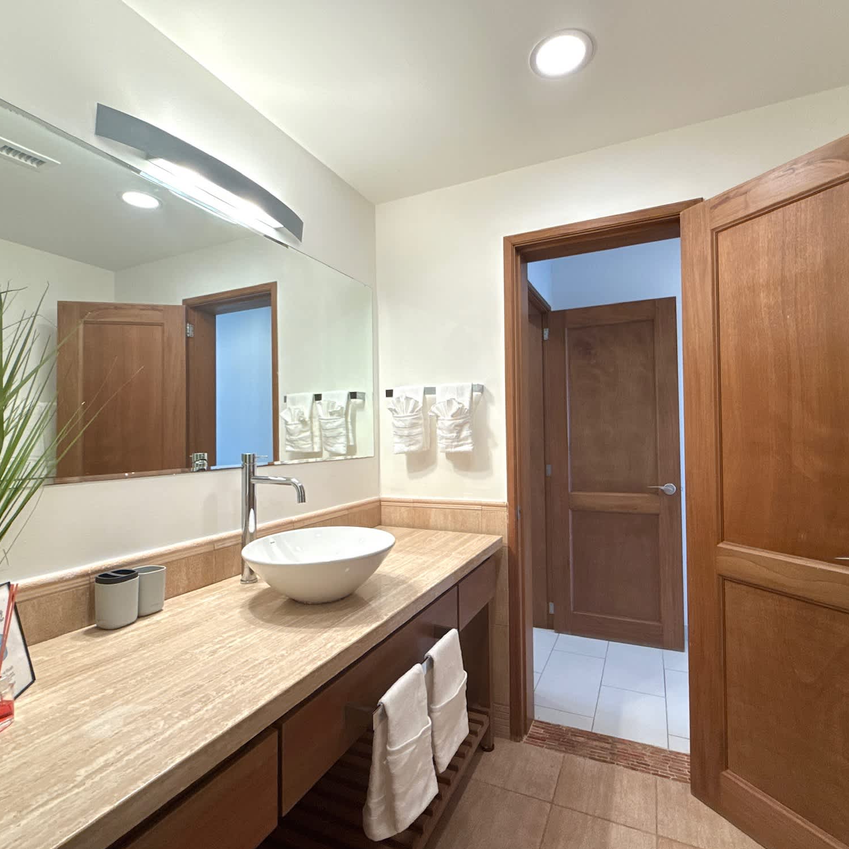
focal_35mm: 17
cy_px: 428
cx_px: 441
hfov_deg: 83.9
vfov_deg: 84.0
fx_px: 472
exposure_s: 1/120
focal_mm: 2.2
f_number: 2.2
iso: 100
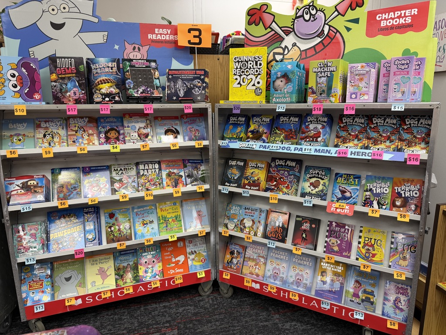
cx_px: 223
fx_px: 309
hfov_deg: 71.6
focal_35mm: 24
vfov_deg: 56.8
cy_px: 168
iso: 125
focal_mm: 6.76
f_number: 1.78
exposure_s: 1/60
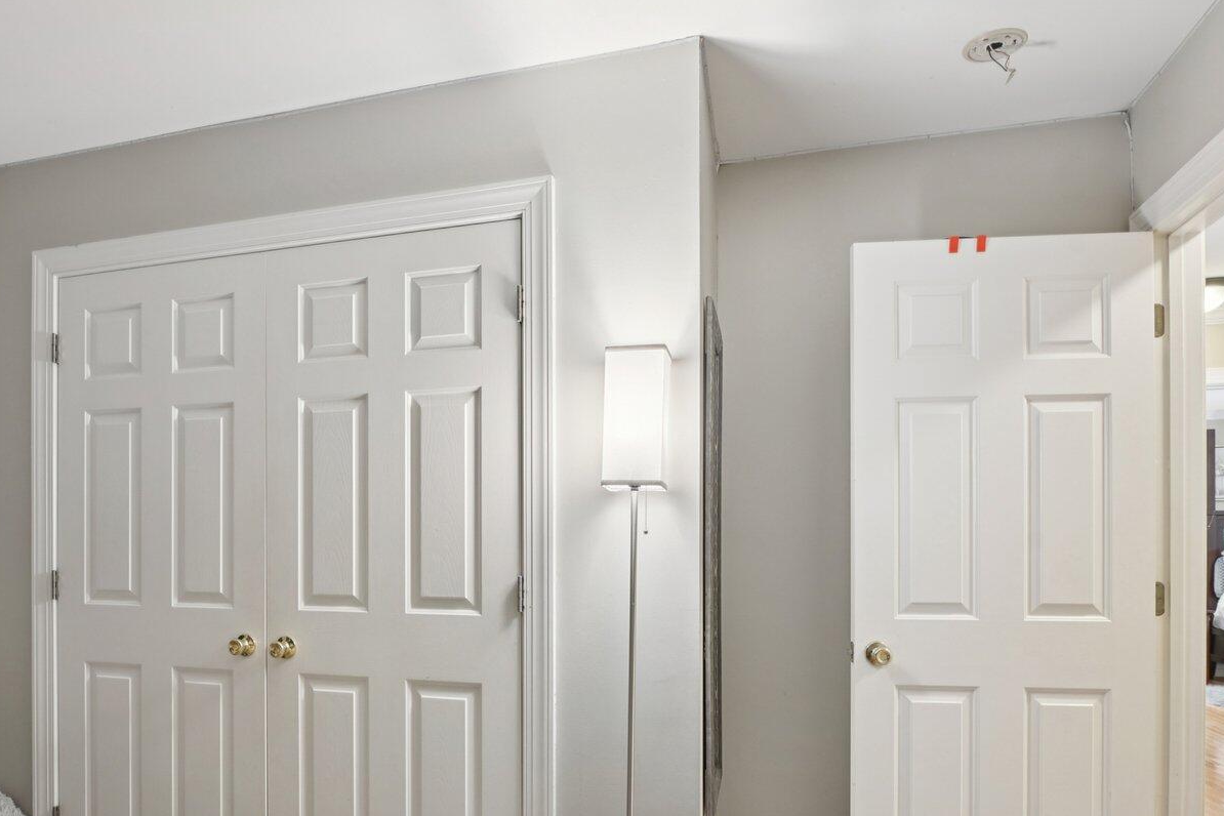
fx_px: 816
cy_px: 539
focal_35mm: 24
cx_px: 497
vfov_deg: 52.2
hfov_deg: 73.0
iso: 200
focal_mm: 14
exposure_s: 1/1.25
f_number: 9
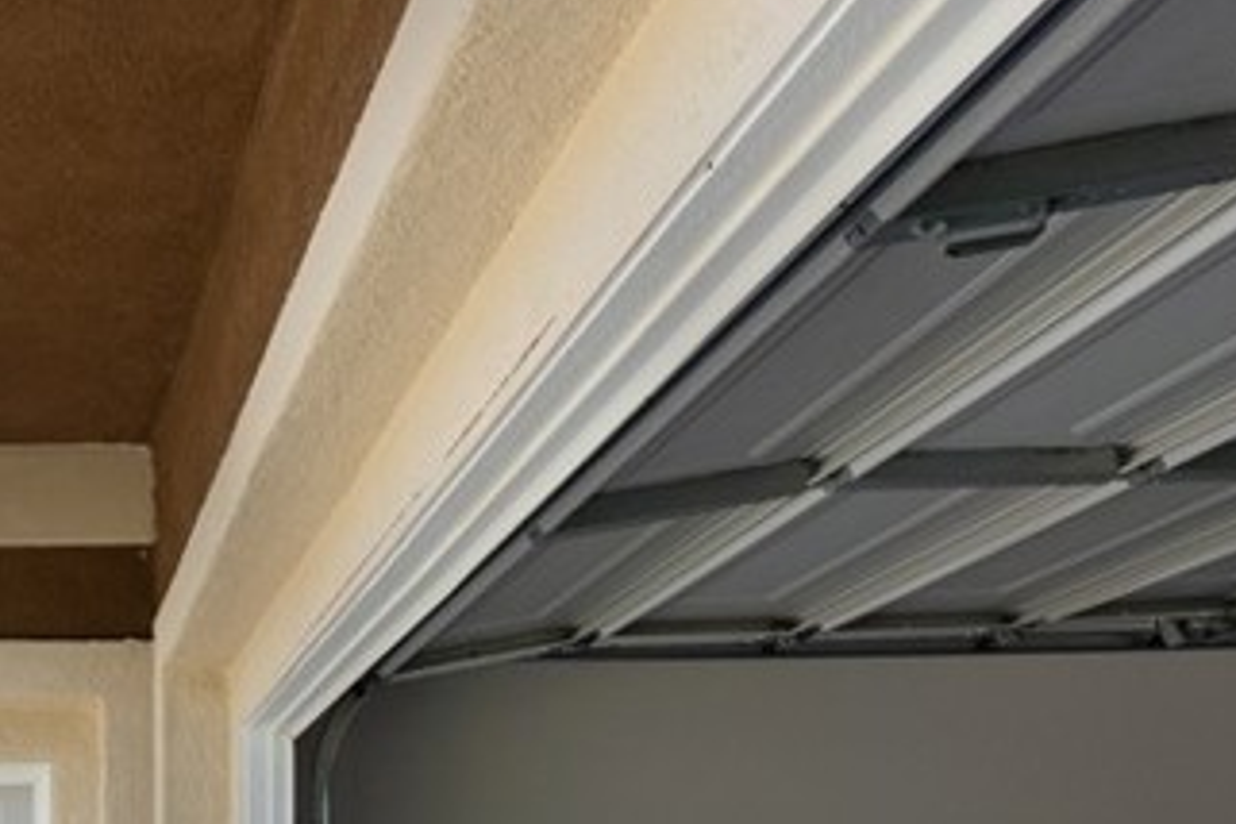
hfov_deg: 34.8
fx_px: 1751
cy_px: 1067
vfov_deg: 23.5
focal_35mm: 51
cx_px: -39
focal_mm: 16
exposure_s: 1/250
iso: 125
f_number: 8
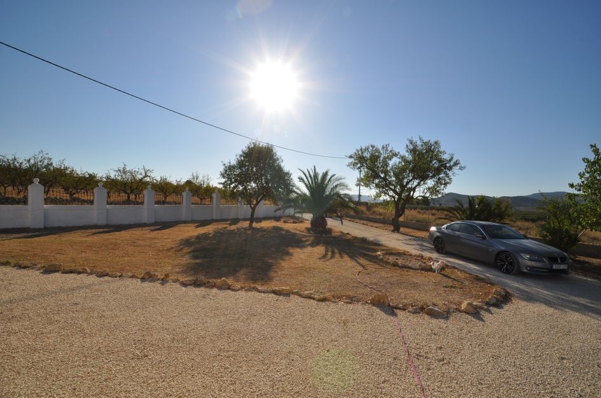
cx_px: 300
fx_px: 250
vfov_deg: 77.0
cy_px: 199
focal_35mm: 15
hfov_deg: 100.5
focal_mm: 10
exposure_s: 1/200
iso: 200
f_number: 20
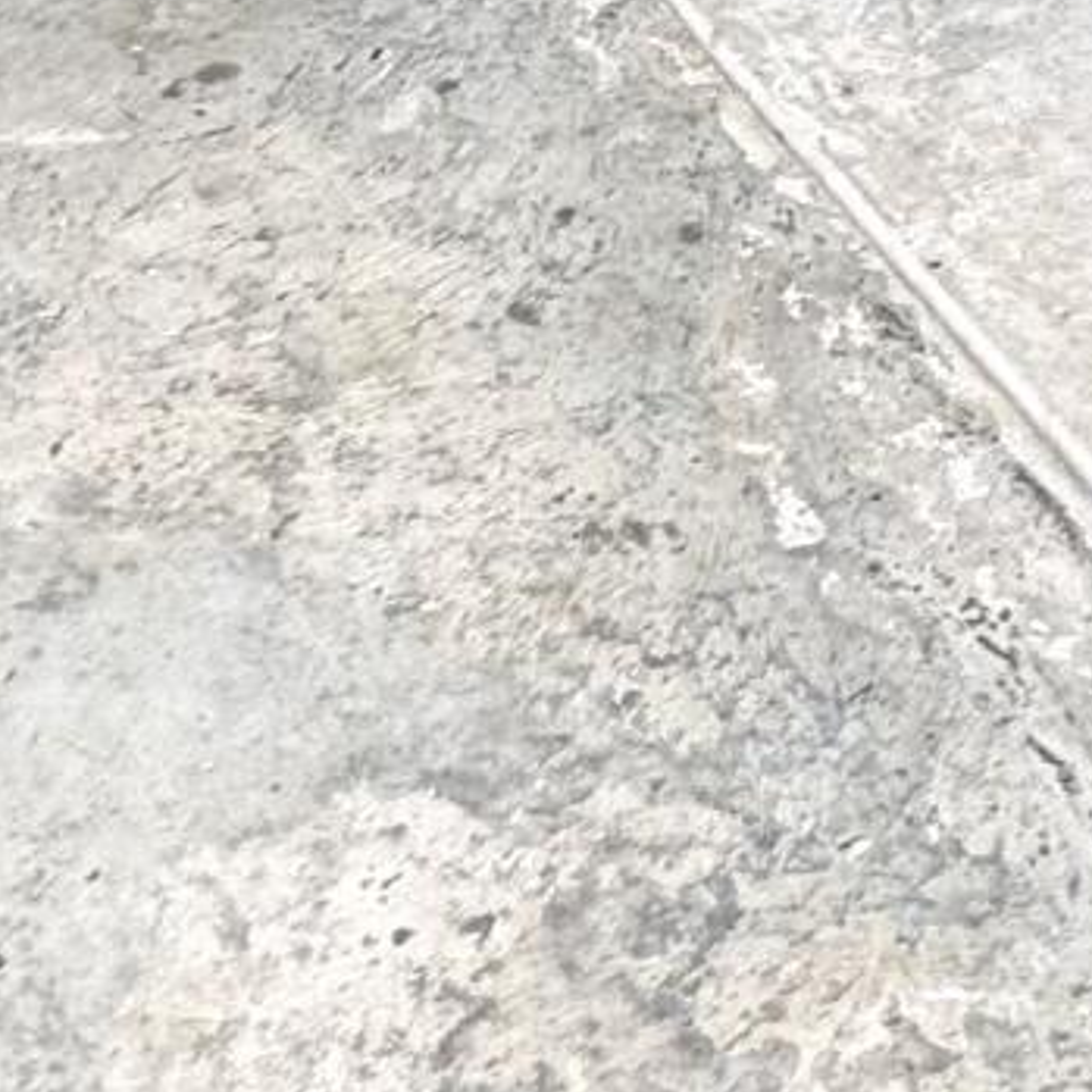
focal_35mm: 71
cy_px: -1327
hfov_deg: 24.2
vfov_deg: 16.0
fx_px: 2534
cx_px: 732
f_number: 2.2
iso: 64
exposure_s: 1/99
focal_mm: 2.22
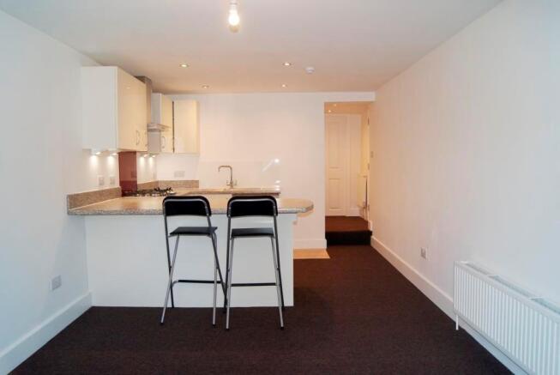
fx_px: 420
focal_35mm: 27
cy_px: 188
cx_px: 280
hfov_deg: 67.3
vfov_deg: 48.0
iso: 400
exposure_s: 1/60
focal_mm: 18
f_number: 5.6
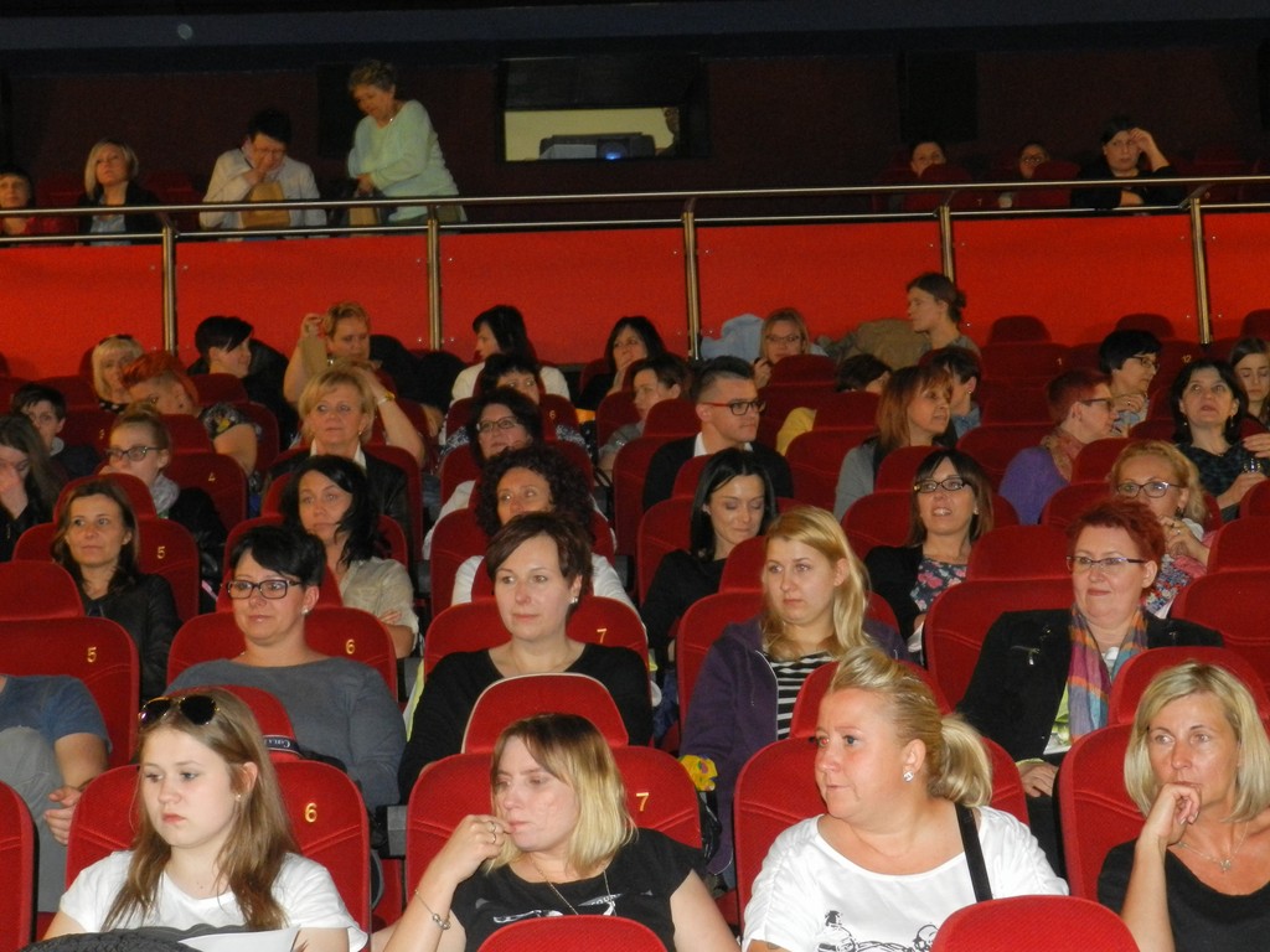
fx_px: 2201
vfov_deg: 24.4
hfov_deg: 32.2
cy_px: 476
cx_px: 635
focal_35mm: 60
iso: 800
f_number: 4.6
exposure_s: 1/30
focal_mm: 10.7
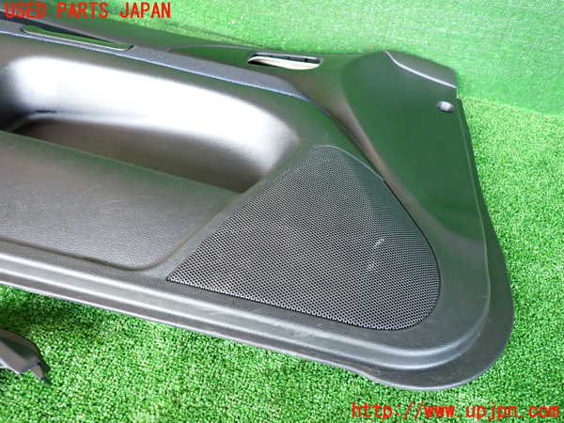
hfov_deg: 69.4
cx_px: 282
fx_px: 407
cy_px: 212
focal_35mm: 25
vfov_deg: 54.9
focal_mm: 4.5
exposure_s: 1/30
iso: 500
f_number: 2
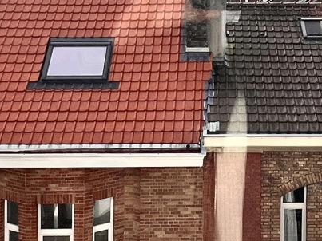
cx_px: 236
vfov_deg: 22.2
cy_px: -32
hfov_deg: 30.7
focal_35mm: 62
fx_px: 577
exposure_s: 1/3650
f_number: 1.8
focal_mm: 1.57
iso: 32
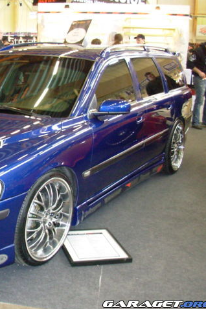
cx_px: 6
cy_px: 155
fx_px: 455
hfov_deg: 24.5
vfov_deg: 37.5
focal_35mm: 53
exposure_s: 1/15.1
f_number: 2.9
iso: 200
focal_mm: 6.3
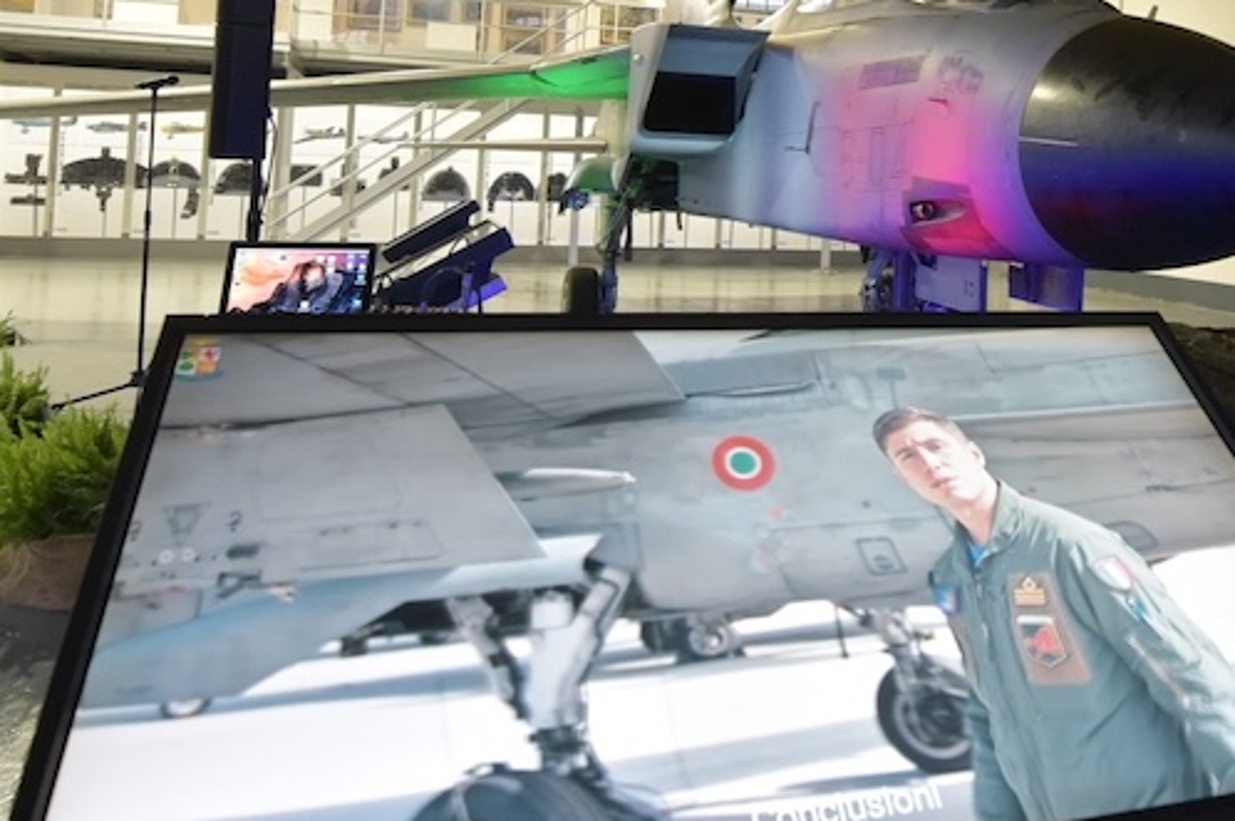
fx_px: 1234
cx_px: 925
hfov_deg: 51.0
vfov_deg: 35.2
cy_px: 126
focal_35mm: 36
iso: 3200
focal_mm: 14
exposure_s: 1/60
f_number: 6.3
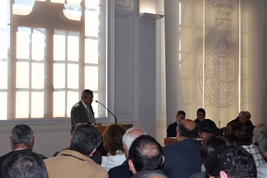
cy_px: 89
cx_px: 134
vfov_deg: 20.1
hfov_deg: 29.9
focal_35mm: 68
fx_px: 500
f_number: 5.6
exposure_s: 1/125
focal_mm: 45
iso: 280
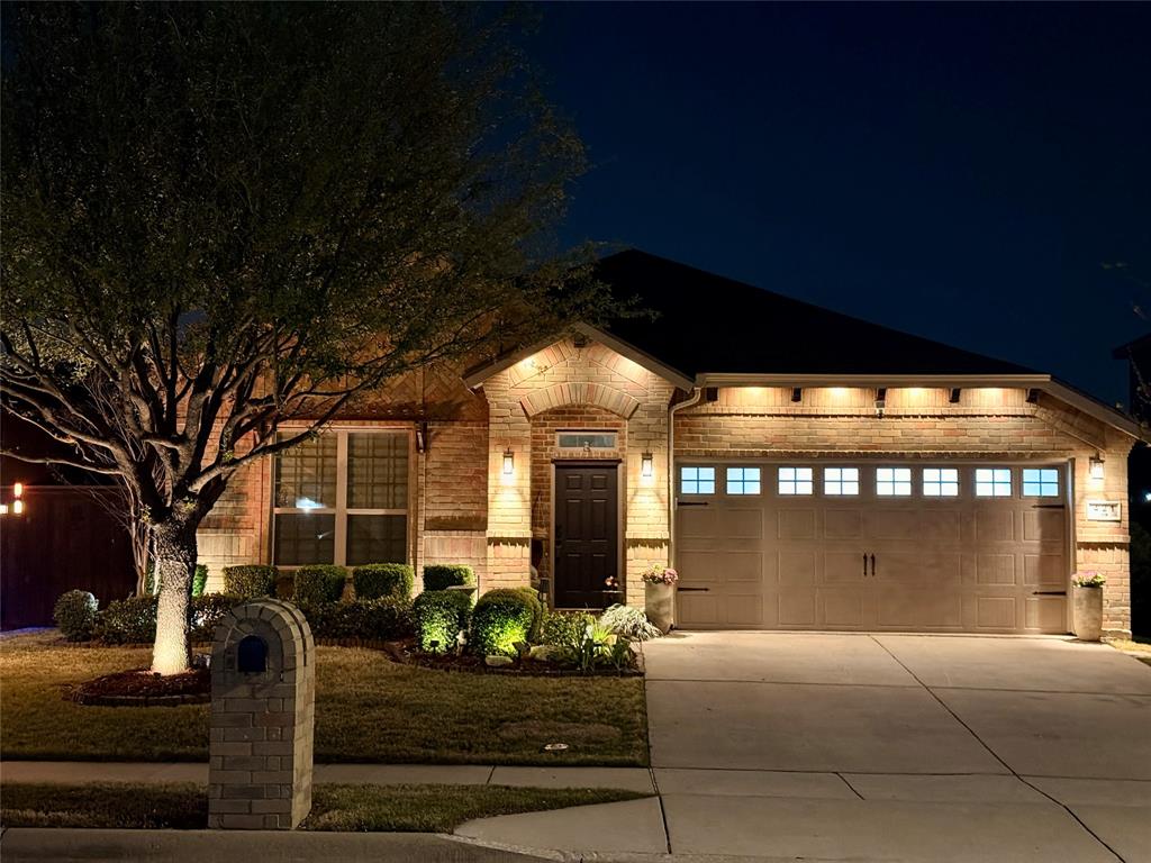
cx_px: 576
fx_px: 1596
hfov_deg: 39.7
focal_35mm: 48
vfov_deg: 30.3
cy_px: 432
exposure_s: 1/20
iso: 800
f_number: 1.78
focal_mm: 6.76
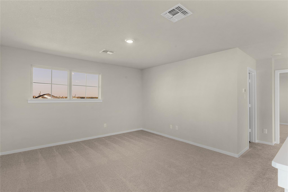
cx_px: 144
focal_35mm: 17
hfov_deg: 93.3
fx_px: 136
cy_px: 96
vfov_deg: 70.4
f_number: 9
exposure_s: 1
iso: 100
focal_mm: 17
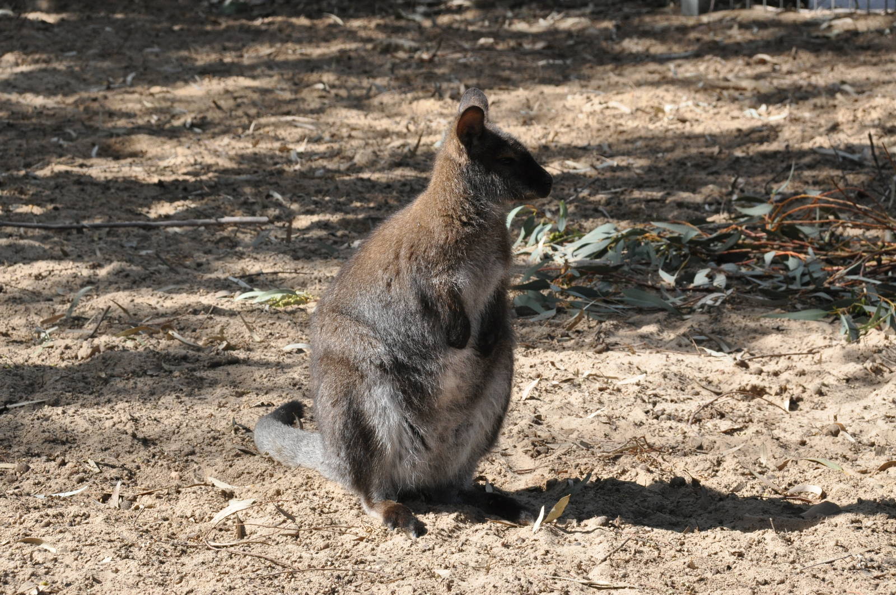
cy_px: 298
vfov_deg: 7.6
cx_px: 448
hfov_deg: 11.4
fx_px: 4475
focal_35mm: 180
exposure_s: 1/500
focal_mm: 120
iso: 800
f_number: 11
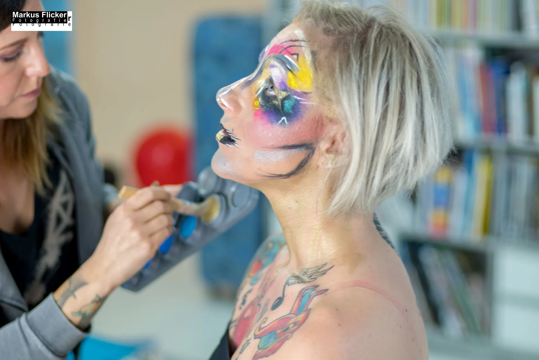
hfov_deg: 27.0
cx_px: 270
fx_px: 1123
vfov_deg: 18.2
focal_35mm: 75
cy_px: 180
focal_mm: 50
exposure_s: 1/125
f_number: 2
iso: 400
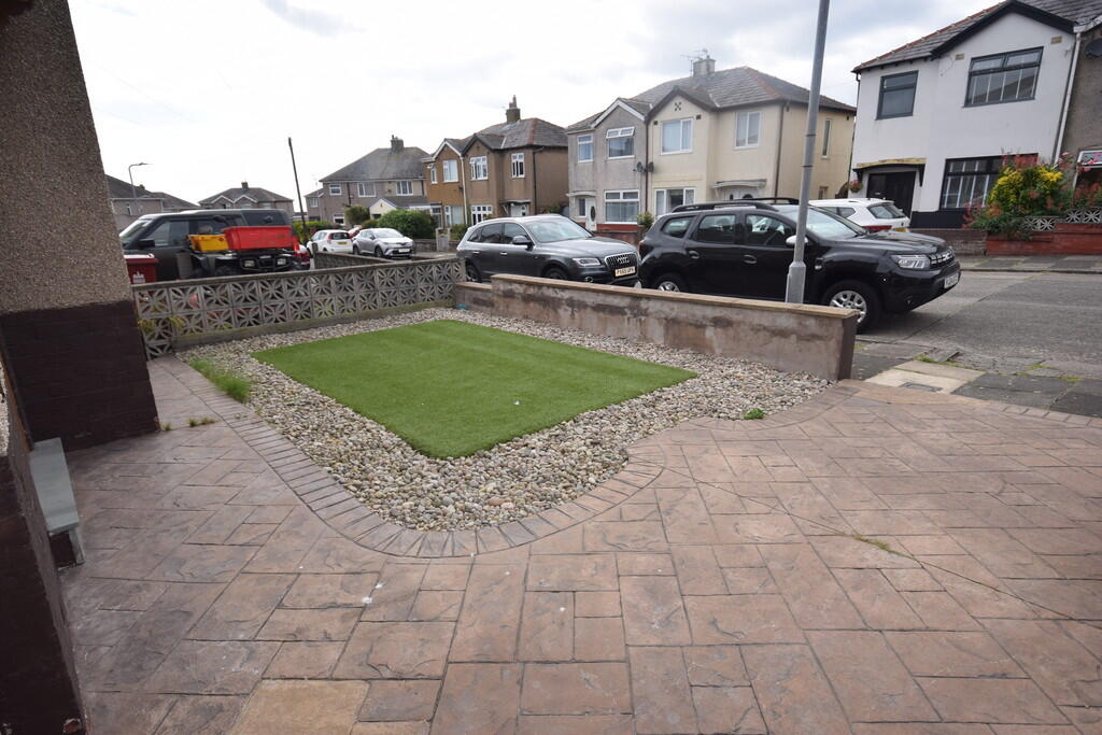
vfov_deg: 63.2
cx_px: 551
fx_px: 597
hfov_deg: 85.4
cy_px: 368
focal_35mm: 20
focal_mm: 13
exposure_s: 1/200
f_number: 9
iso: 100
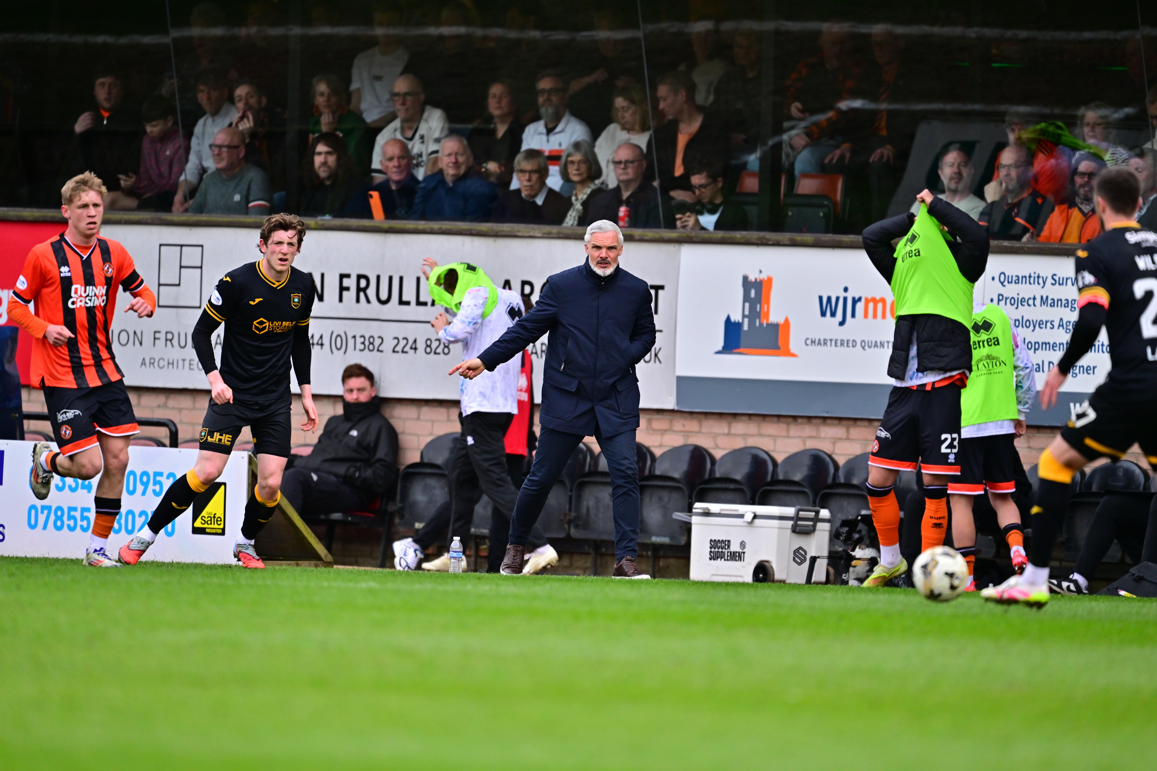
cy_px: 386
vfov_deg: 2.5
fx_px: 17996
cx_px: 578
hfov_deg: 3.7
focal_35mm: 560
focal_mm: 560
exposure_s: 1/2500
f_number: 4
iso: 720
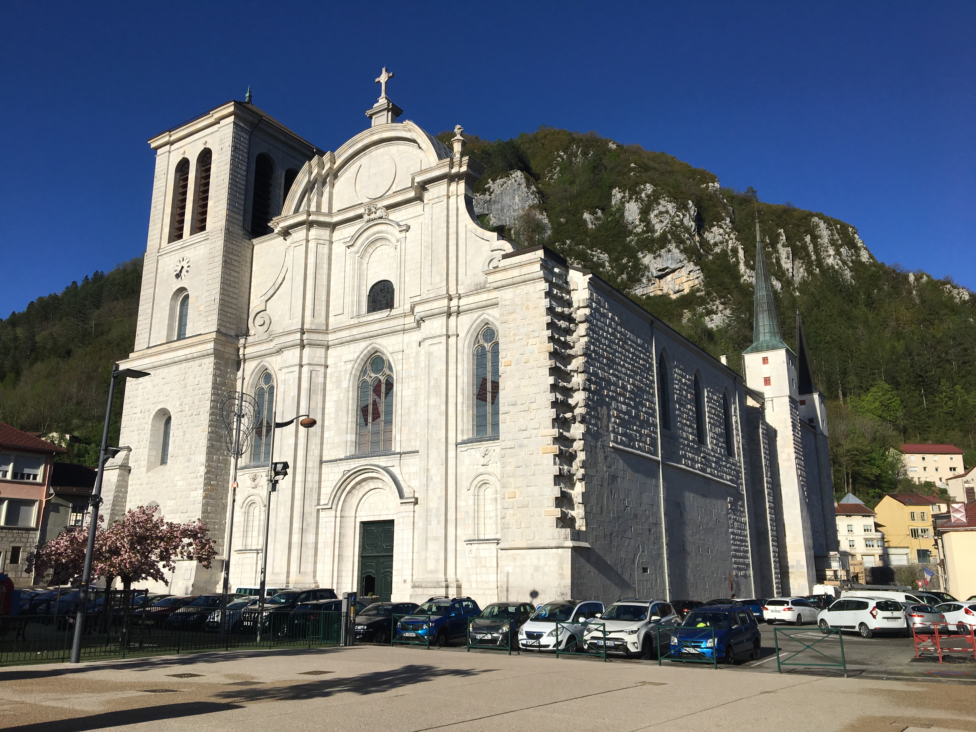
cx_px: 488
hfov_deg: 61.7
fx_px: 818
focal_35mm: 29
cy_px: 366
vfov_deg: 48.2
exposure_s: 1/3663
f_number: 2.2
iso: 25
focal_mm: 4.15
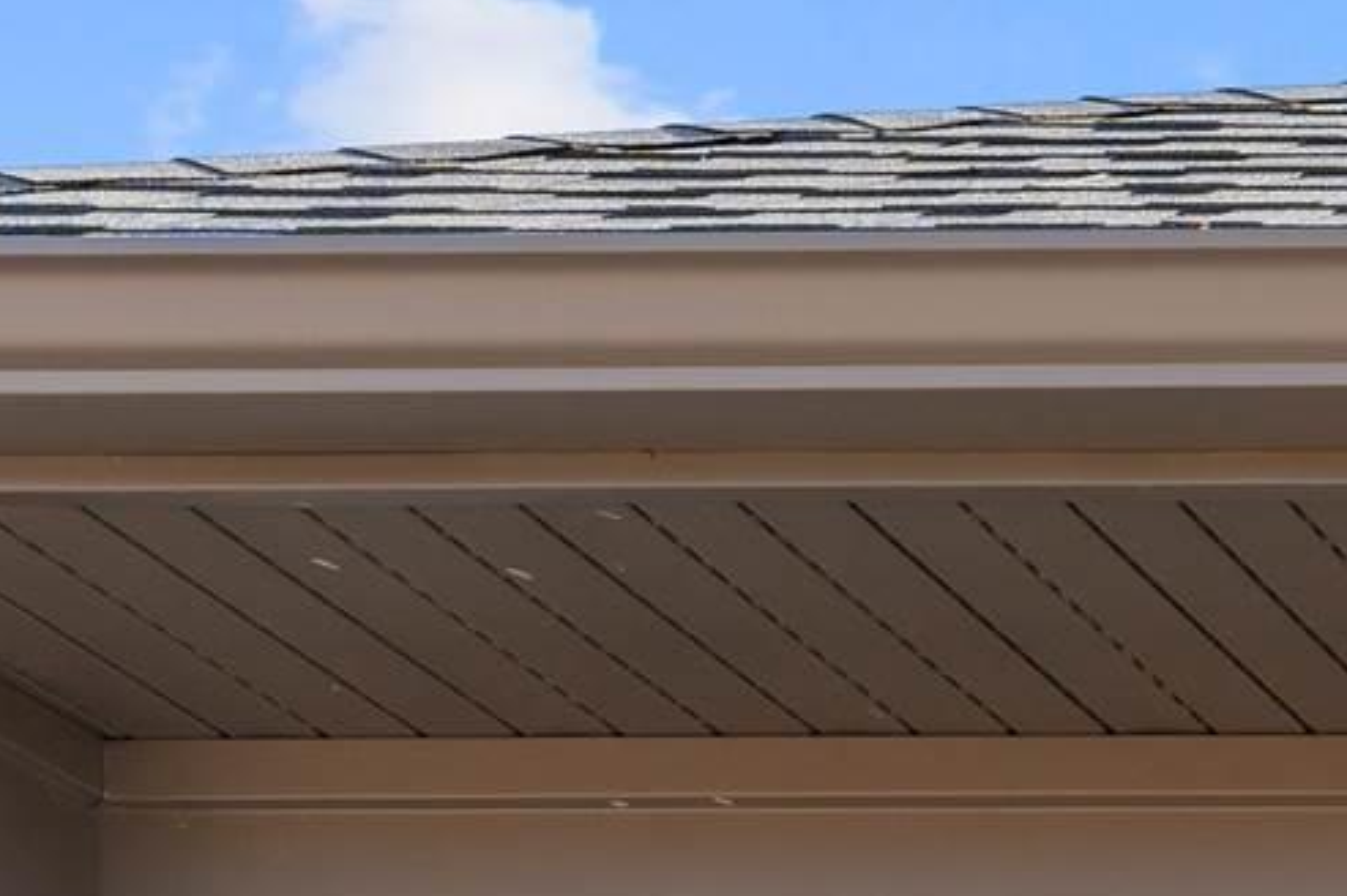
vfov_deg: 9.6
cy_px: 2751
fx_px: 4010
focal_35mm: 107
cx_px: 3361
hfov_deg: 13.3
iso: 100
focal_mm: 17.2
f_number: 7.1
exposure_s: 1/100
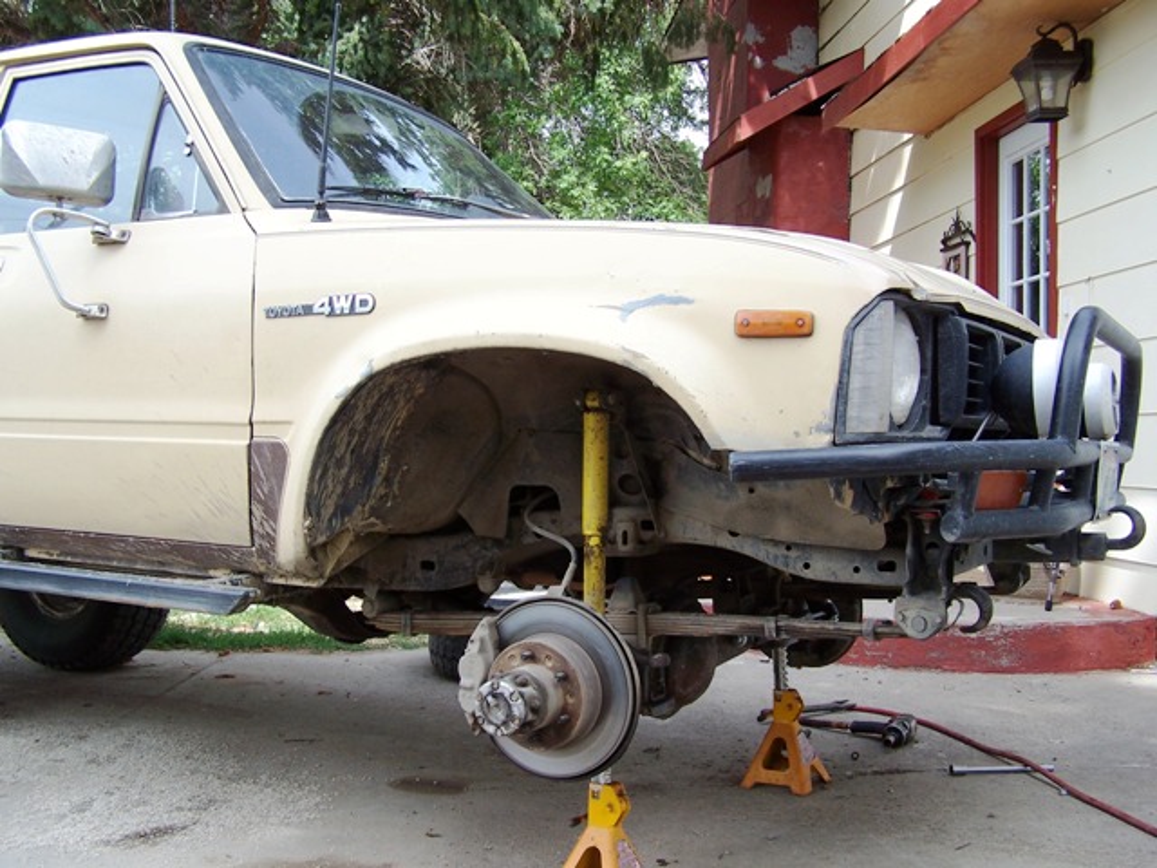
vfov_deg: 37.7
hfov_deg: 49.0
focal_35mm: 38
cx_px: 578
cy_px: 434
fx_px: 1270
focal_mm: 6.3
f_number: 2.8
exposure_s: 1/250
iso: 80
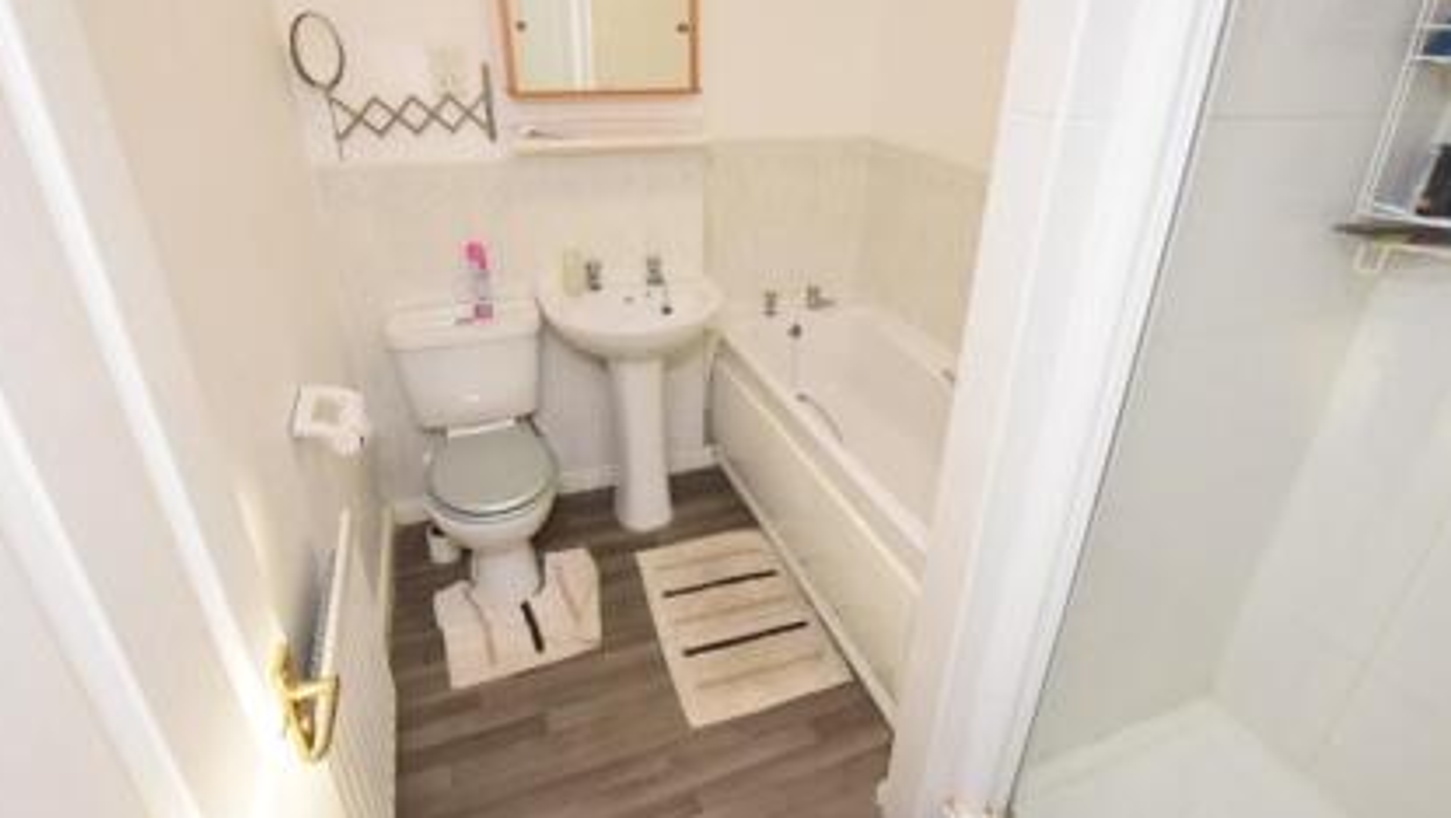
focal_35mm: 18
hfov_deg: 92.6
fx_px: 693
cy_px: 376
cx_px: 752
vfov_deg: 61.0
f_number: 5.6
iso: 800
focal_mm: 10
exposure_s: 1/125
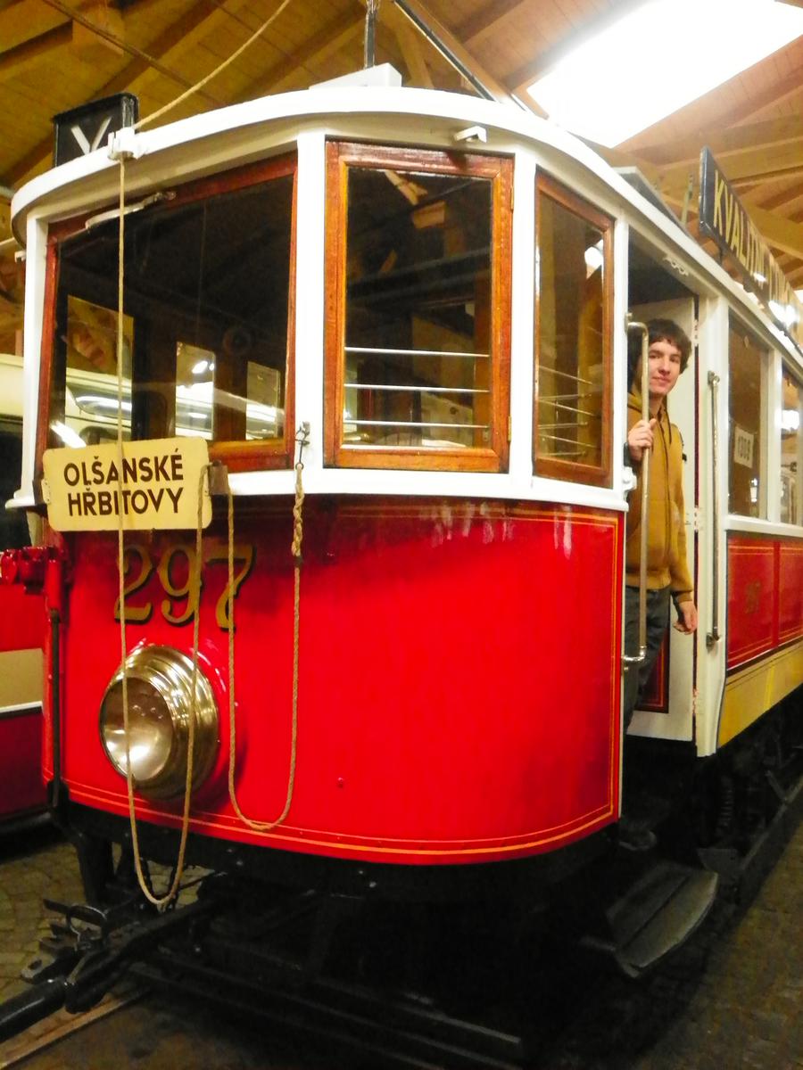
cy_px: 535
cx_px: 402
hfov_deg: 45.4
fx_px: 959
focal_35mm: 31
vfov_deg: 58.4
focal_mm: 5.5
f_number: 2.8
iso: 800
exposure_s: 1/20
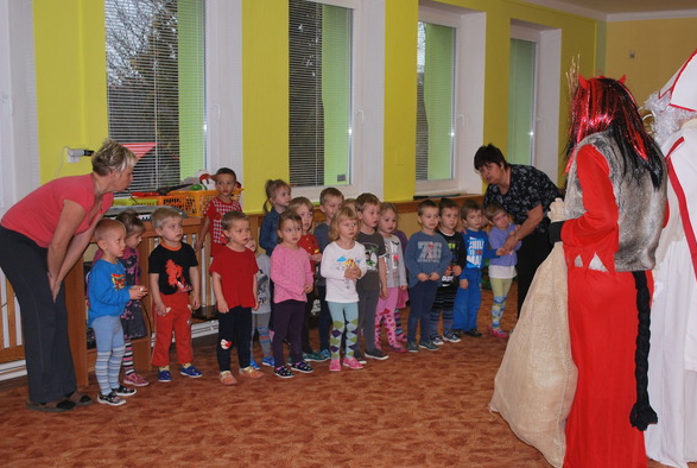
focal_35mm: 45
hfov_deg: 43.4
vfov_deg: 30.0
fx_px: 873
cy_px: 271
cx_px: 404
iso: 200
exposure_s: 1/60
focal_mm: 22
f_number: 4
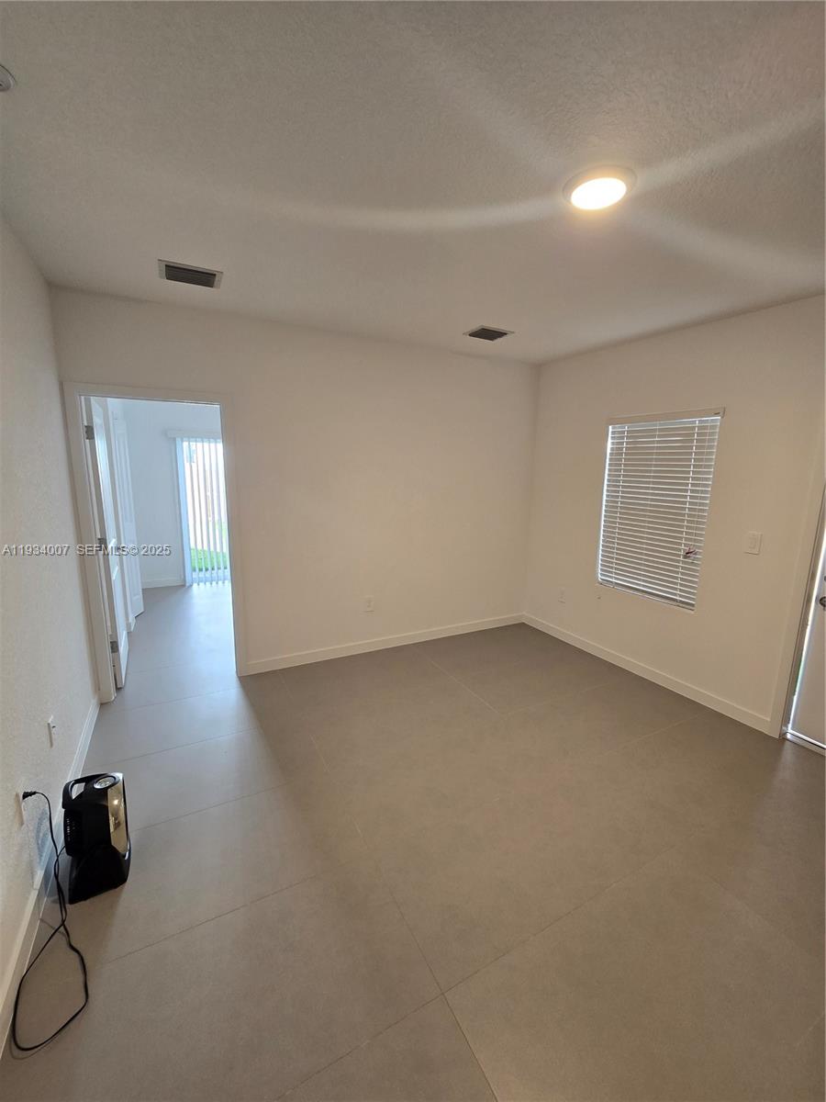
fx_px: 414
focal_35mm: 13
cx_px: 413
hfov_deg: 89.9
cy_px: 551
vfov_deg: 106.2
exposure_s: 1/60
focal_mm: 2.2
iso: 125
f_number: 2.2
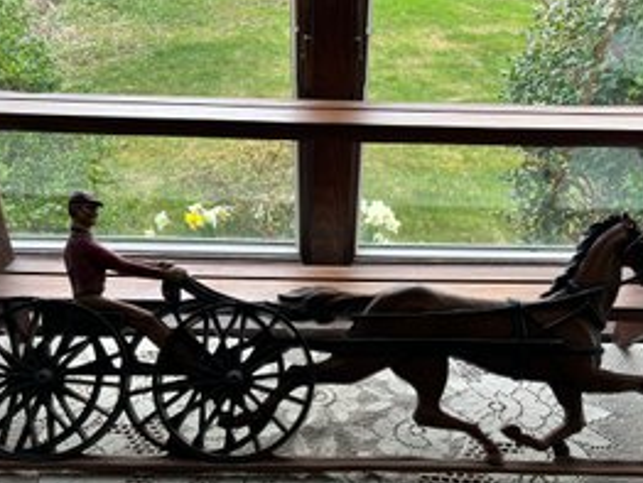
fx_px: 632
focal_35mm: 34
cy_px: 310
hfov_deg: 53.9
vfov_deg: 41.5
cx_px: 342
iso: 50
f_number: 1.5
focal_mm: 5.7
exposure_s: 1/121
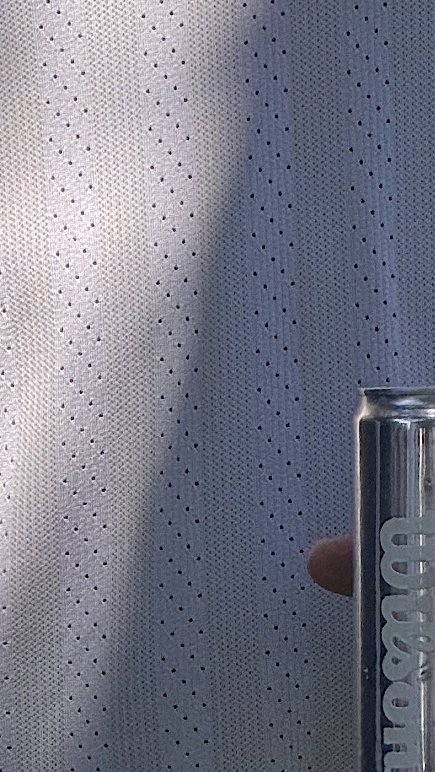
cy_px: 329
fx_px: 8588
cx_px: 370
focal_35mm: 419
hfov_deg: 2.9
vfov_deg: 5.2
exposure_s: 1/1033
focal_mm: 15.66
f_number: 2.8
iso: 50
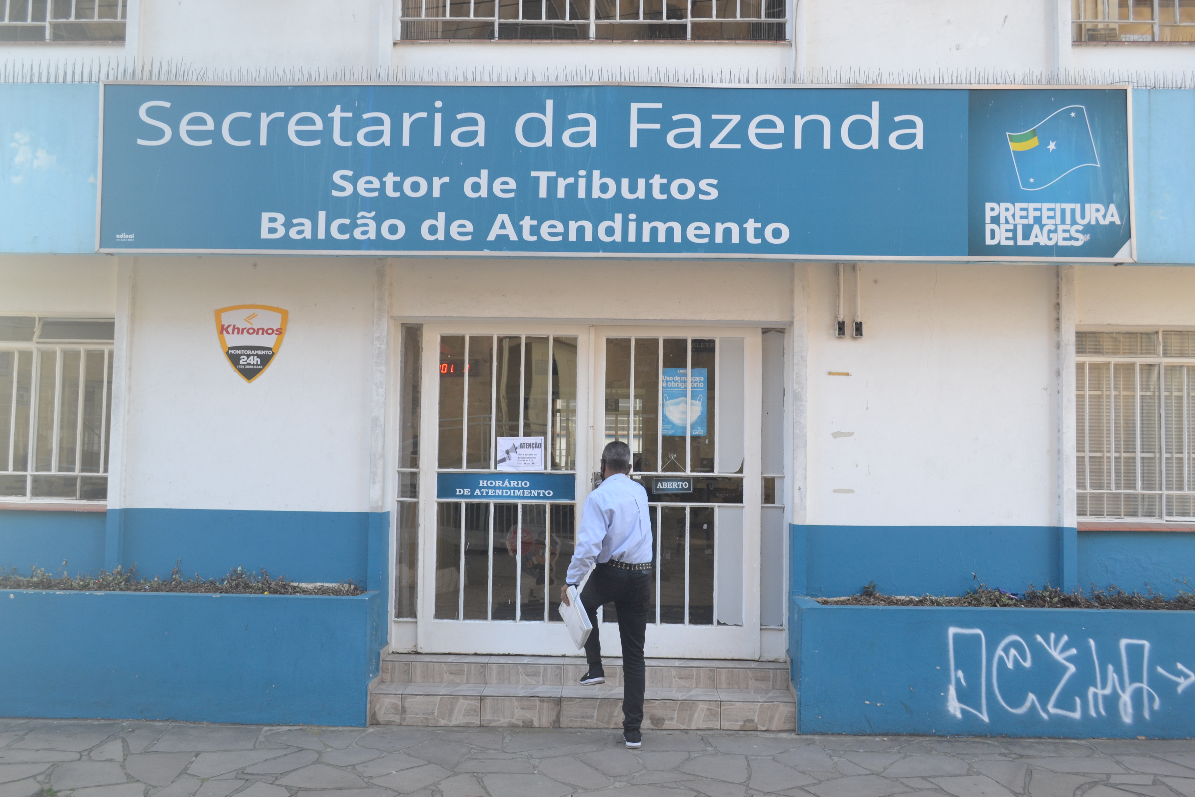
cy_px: 398
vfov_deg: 43.6
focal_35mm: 30
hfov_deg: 61.9
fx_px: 996
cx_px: 598
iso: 360
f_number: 5.6
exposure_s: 1/125
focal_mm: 20
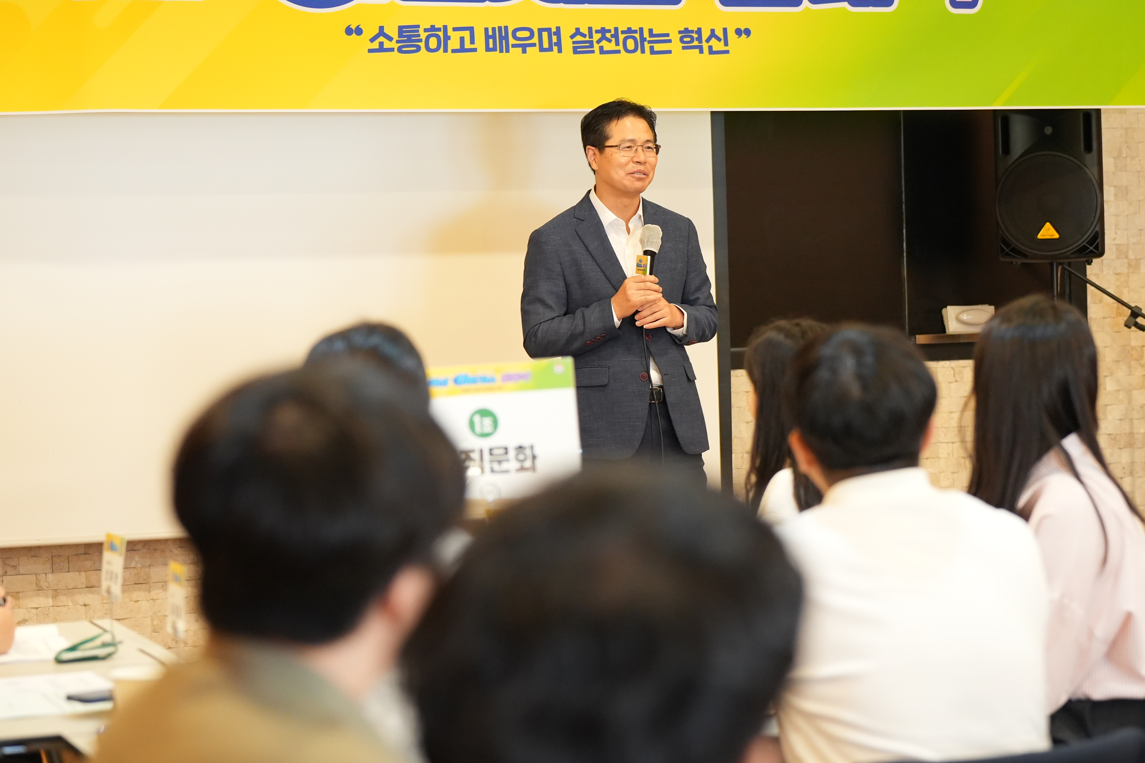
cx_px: 633
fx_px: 2926
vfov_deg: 14.8
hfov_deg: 22.1
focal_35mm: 92
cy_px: 273
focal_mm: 70
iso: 3200
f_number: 2.8
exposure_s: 1/160
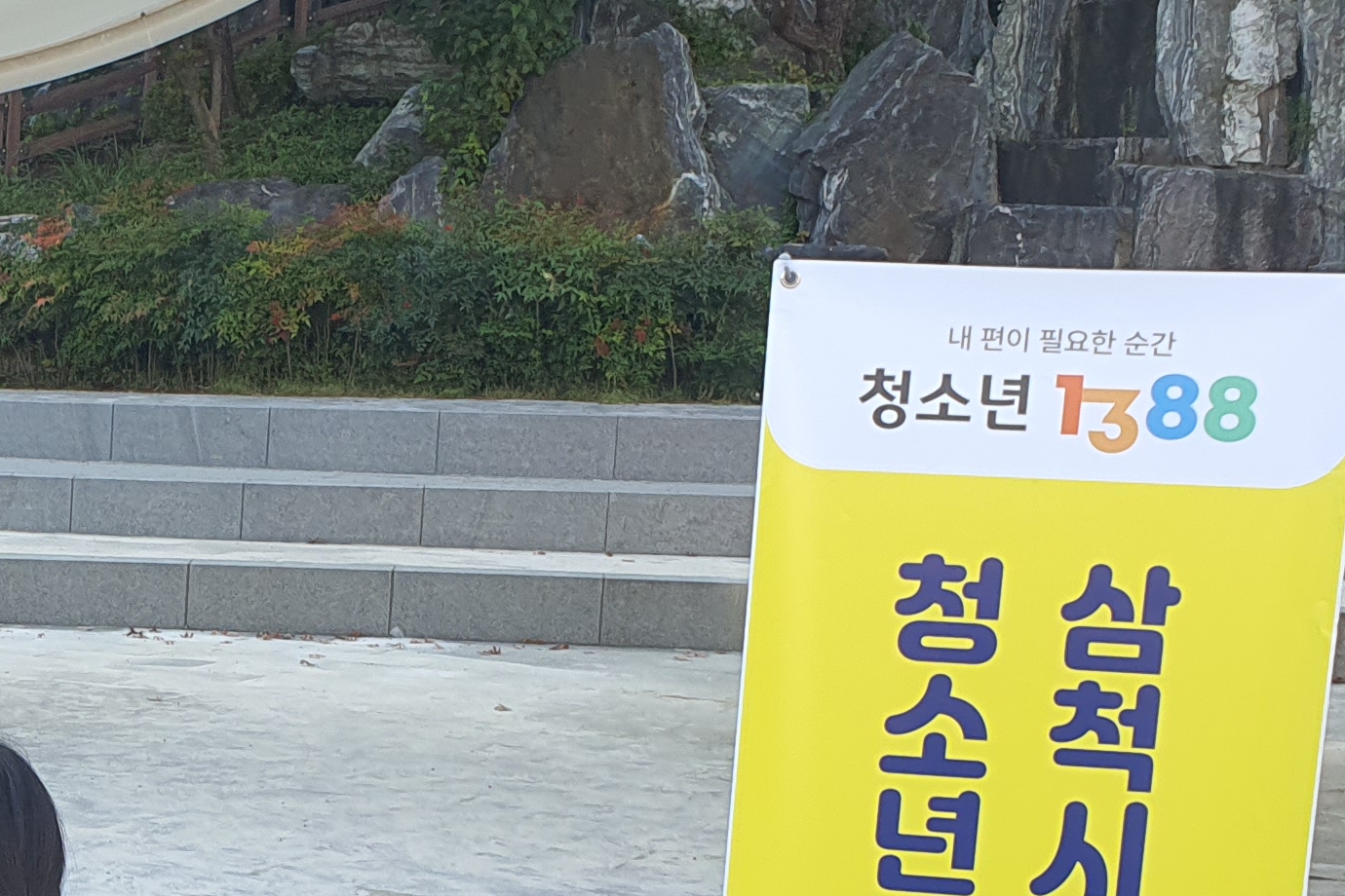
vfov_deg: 17.0
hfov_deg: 23.5
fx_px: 2951
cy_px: 813
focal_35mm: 79
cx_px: -257
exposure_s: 1/207
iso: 50
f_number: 2.4
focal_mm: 4.3
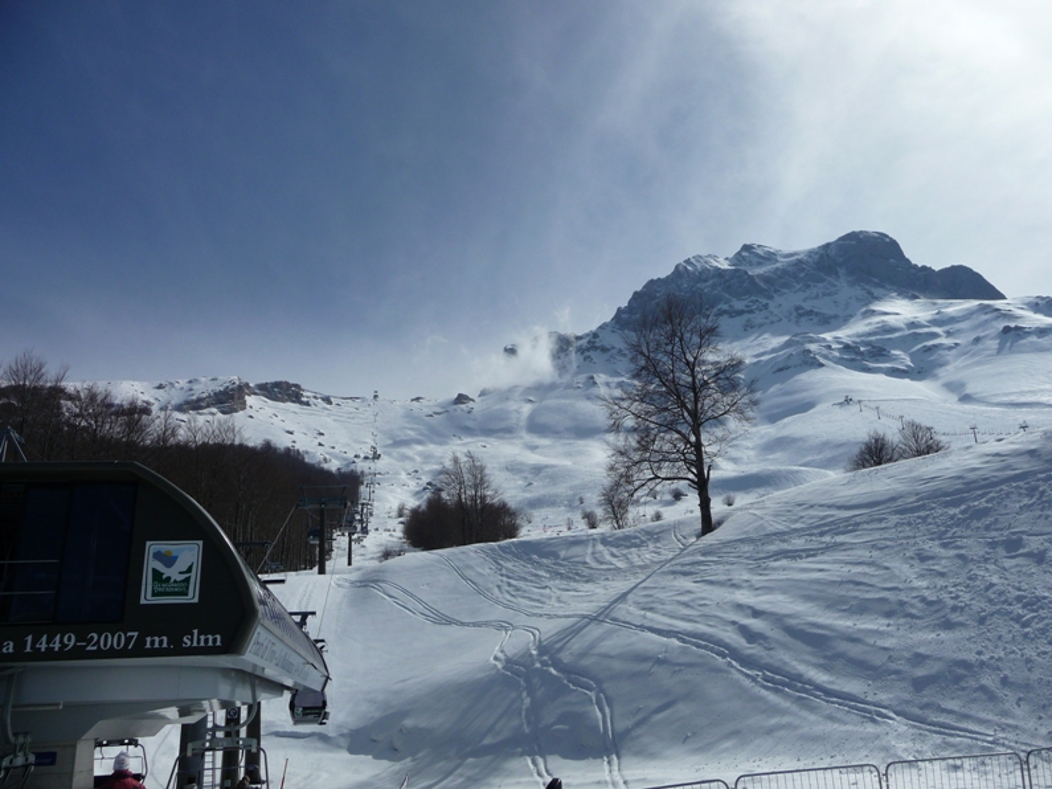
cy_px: 394
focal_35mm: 28
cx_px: 526
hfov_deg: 63.5
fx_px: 851
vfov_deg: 49.7
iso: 100
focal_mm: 4.7
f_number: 8
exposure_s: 1/800
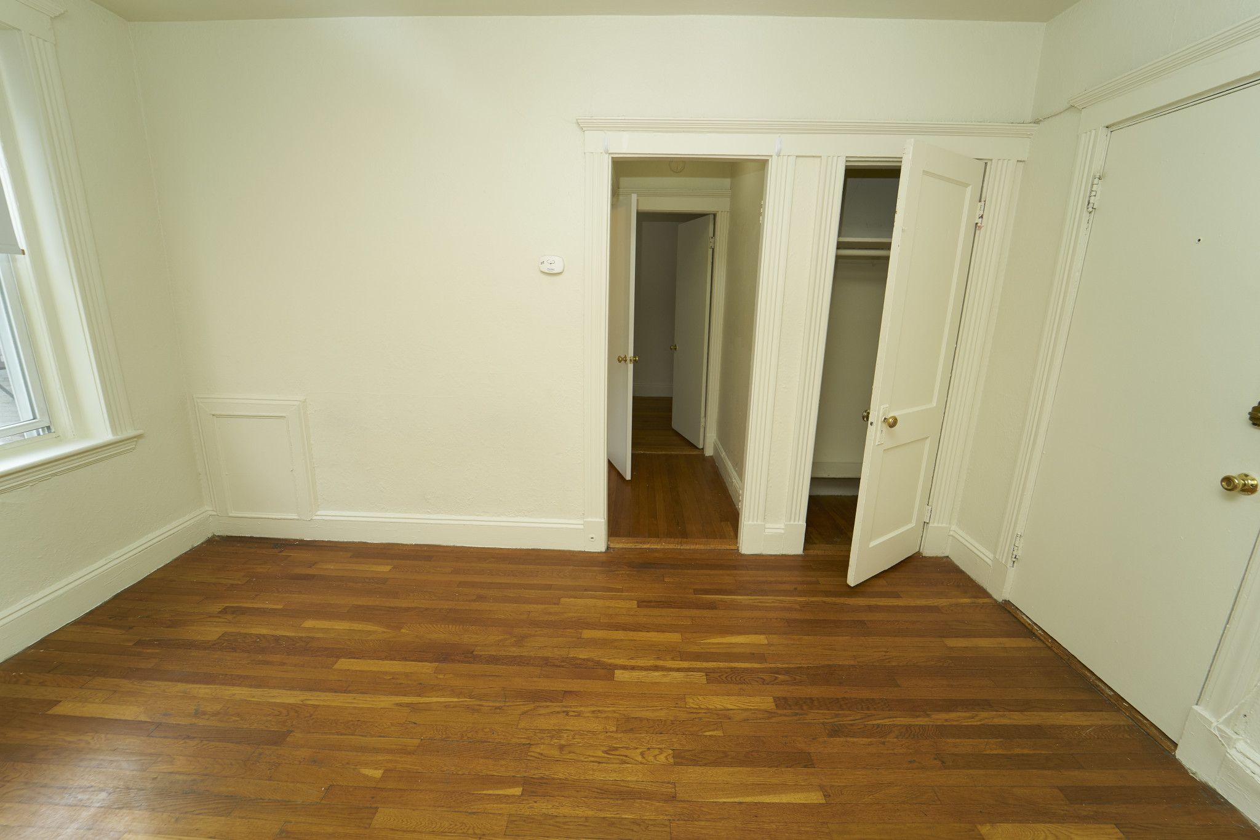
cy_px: 420
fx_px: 490
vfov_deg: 81.2
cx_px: 630
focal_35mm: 14
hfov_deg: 104.2
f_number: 7.1
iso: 250
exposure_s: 1/50
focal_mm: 14
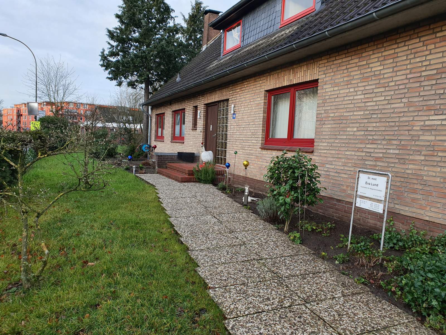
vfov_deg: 53.1
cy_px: 168
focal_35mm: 26
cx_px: 223
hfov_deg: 67.3
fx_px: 335
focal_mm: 4.32
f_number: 2.4
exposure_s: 1/215
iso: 50
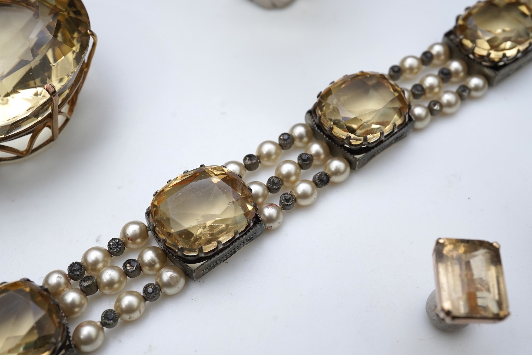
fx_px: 665
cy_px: 178
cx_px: 266
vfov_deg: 29.9
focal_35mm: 45
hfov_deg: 43.6
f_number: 18
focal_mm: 30
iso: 250
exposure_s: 1/125
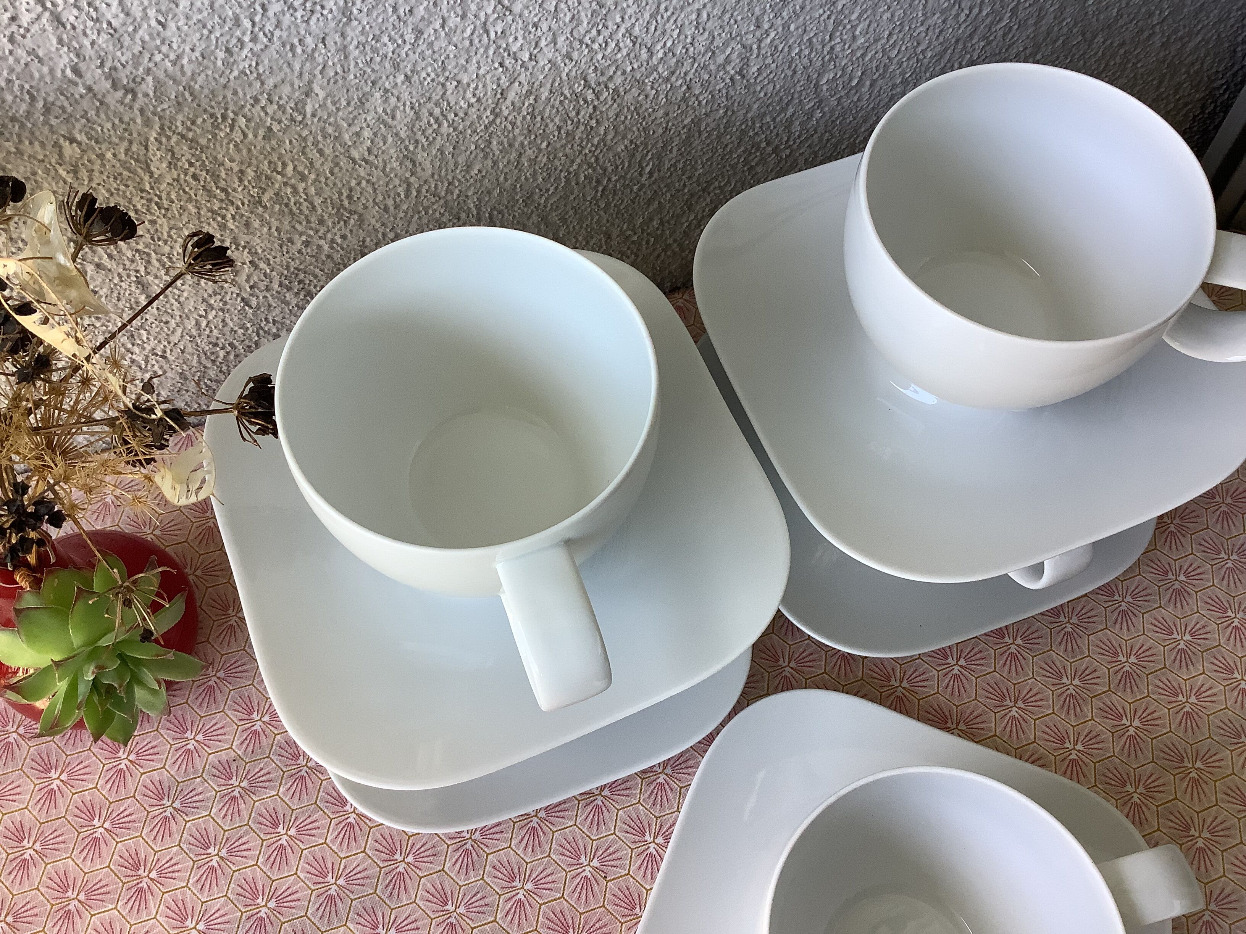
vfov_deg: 45.4
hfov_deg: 58.4
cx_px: 623
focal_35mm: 31
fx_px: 1116
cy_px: 467
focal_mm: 3.3
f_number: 2.4
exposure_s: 1/120
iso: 80
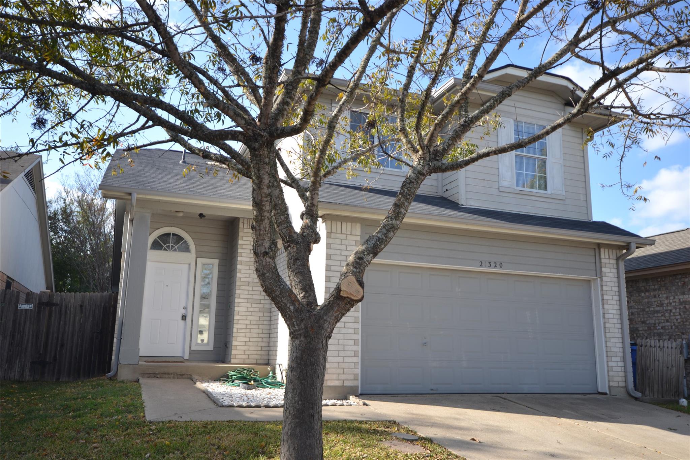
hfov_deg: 61.9
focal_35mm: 30
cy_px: 230
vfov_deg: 43.6
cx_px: 345
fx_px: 575
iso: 100
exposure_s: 1/125
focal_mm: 20
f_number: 5.6
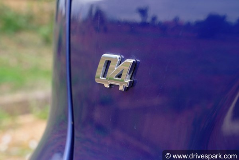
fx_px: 465
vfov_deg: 19.5
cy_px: 80
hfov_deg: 28.8
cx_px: 120
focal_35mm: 70
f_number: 10
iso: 100
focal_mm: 70
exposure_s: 1/160
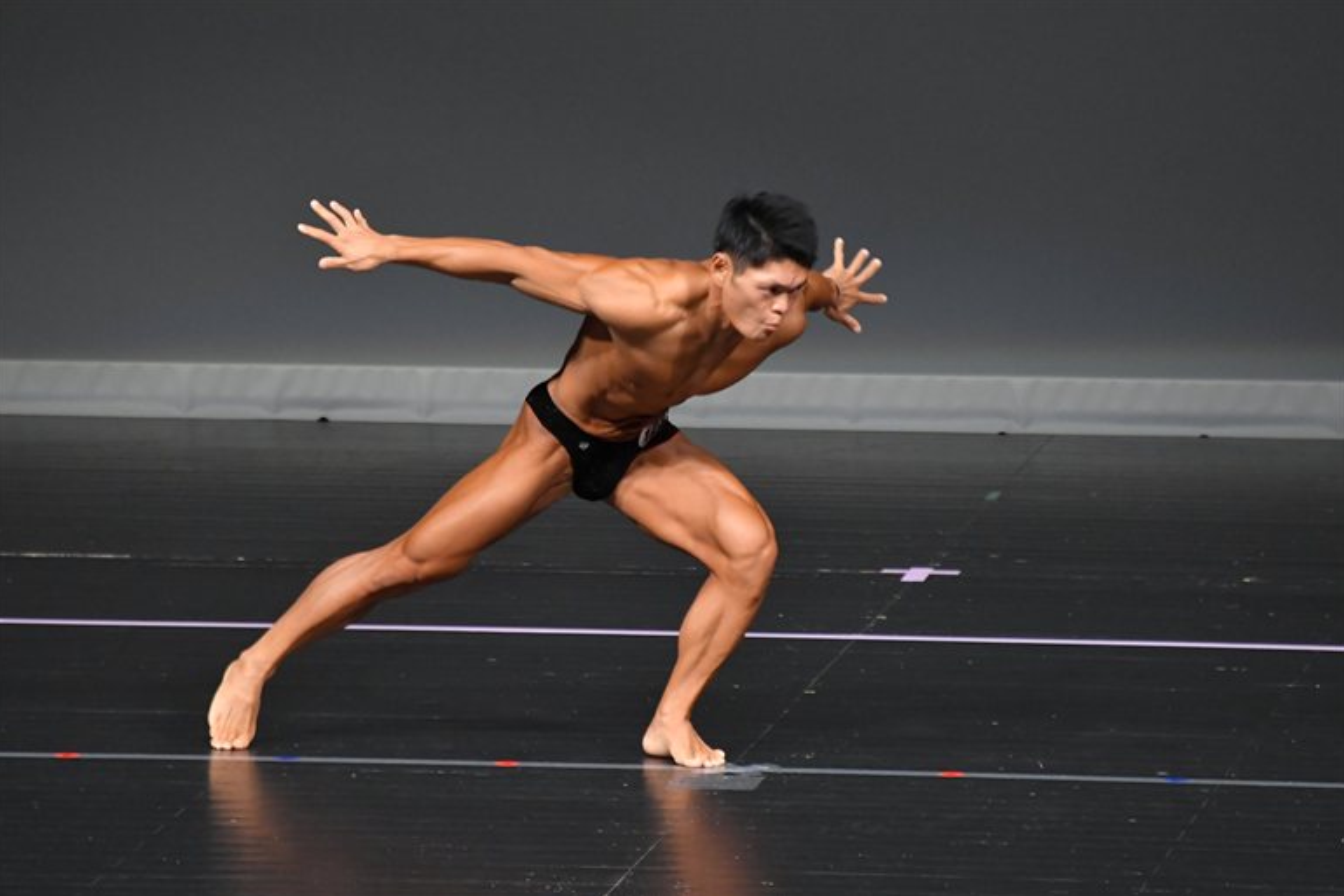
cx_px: 669
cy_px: 449
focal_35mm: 453
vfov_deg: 3.0
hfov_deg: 4.6
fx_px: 16907
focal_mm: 300
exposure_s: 1/400
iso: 4000
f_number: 5.6
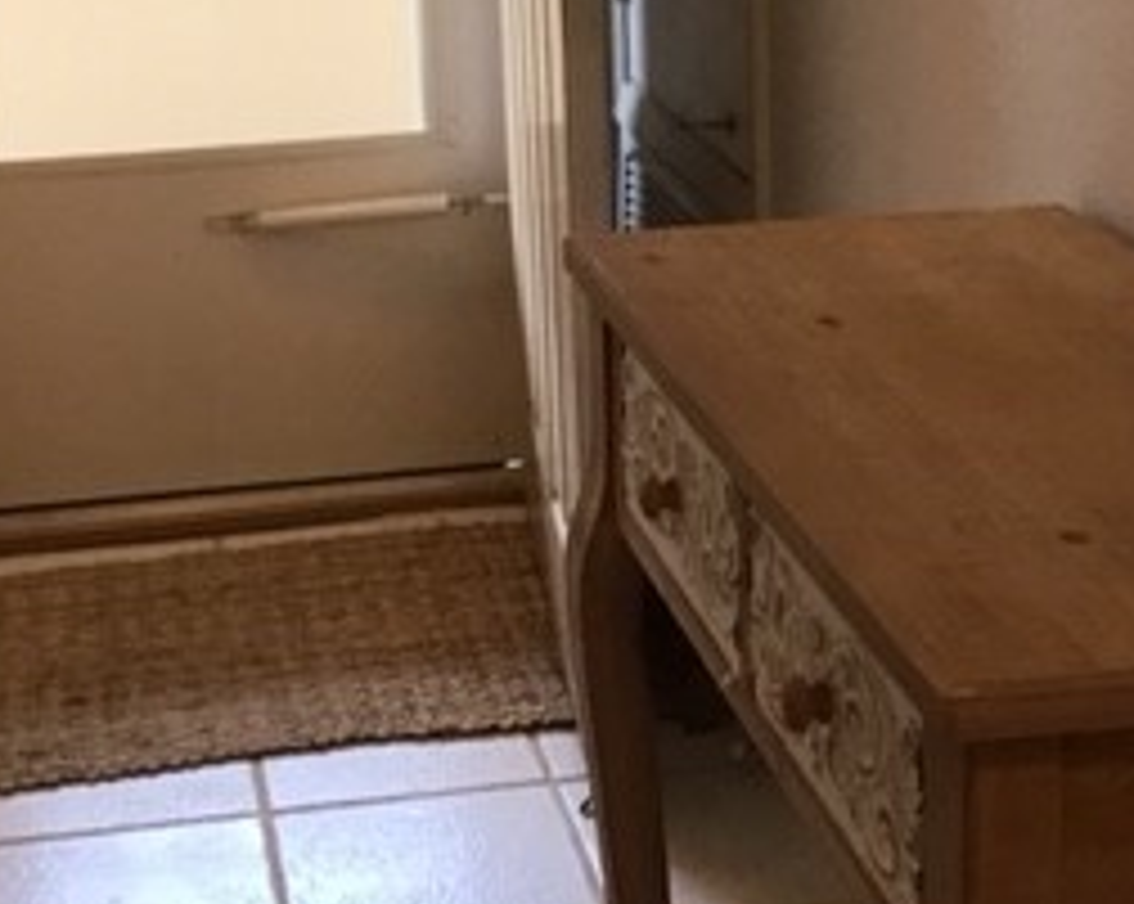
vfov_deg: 19.4
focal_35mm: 77
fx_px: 2581
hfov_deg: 24.7
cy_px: 36
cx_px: 382
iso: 80
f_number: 2.4
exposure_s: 1/30
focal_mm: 3.3
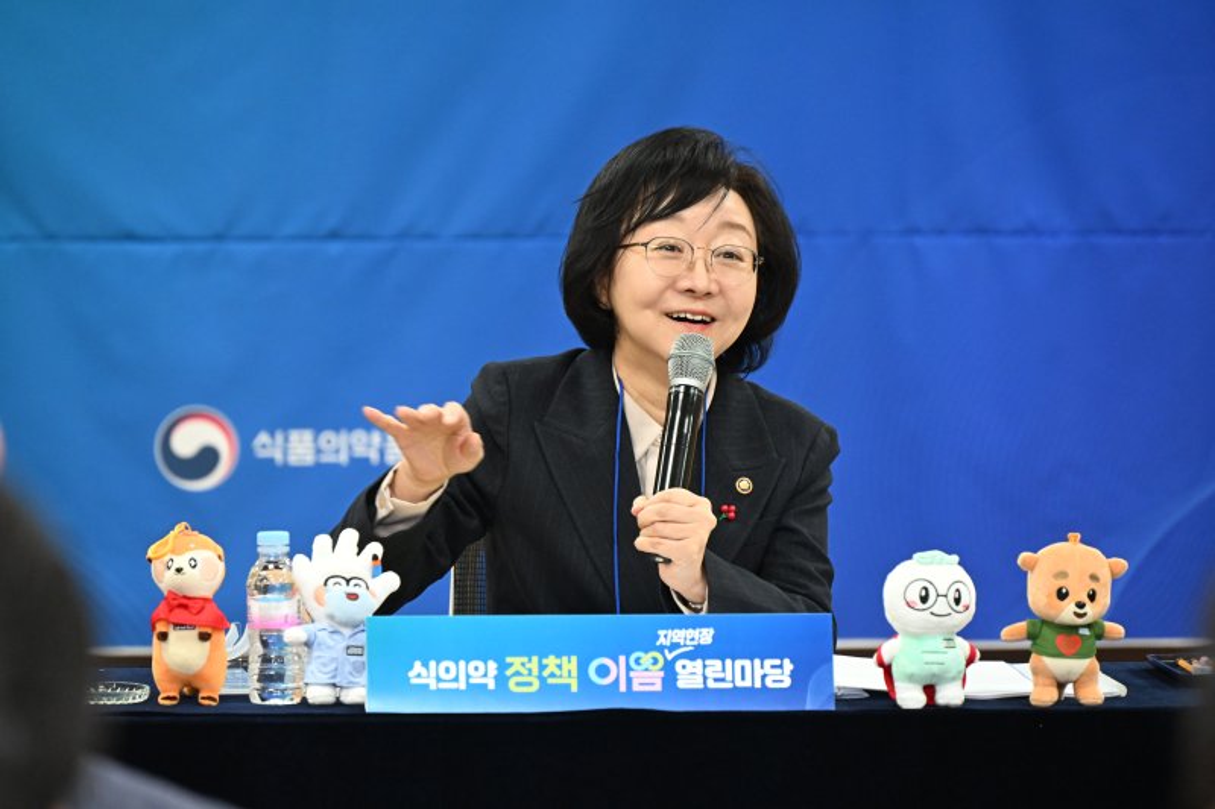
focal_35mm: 200
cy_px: 404
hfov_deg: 10.3
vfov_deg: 6.9
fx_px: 6748
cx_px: 608
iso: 5000
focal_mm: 200
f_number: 6.3
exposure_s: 1/200
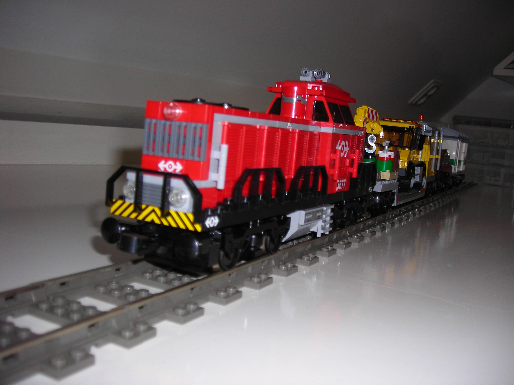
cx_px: 263
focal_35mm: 39
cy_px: 191
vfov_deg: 36.8
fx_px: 579
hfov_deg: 47.9
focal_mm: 6.3
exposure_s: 1/60.1
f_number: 3.2
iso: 50
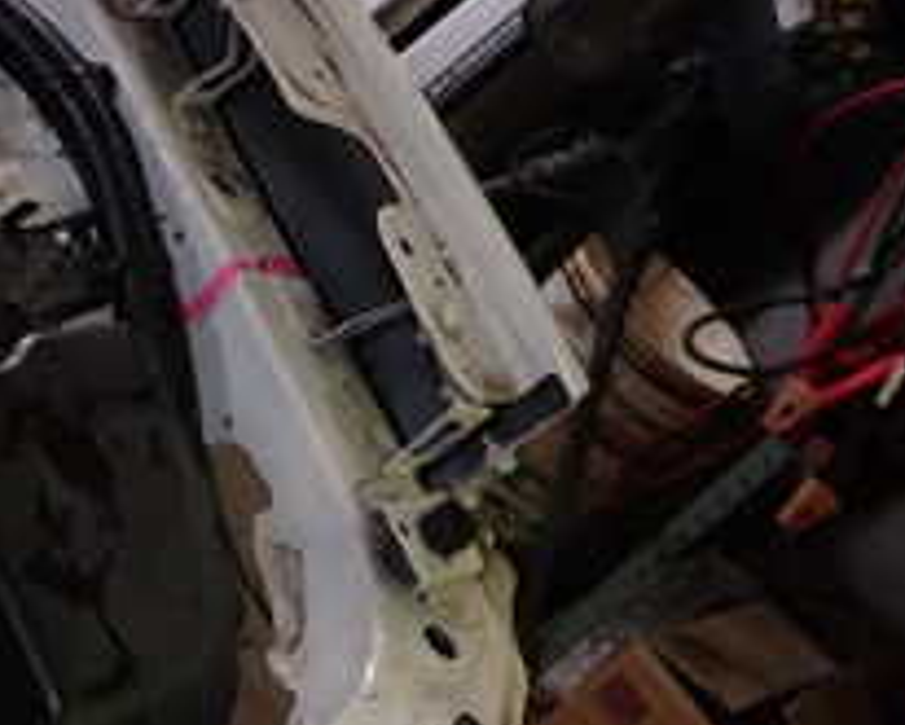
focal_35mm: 71
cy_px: 975
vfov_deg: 19.6
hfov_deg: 24.9
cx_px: -97
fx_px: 1903
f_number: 2
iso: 125
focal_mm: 4.5
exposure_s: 1/60
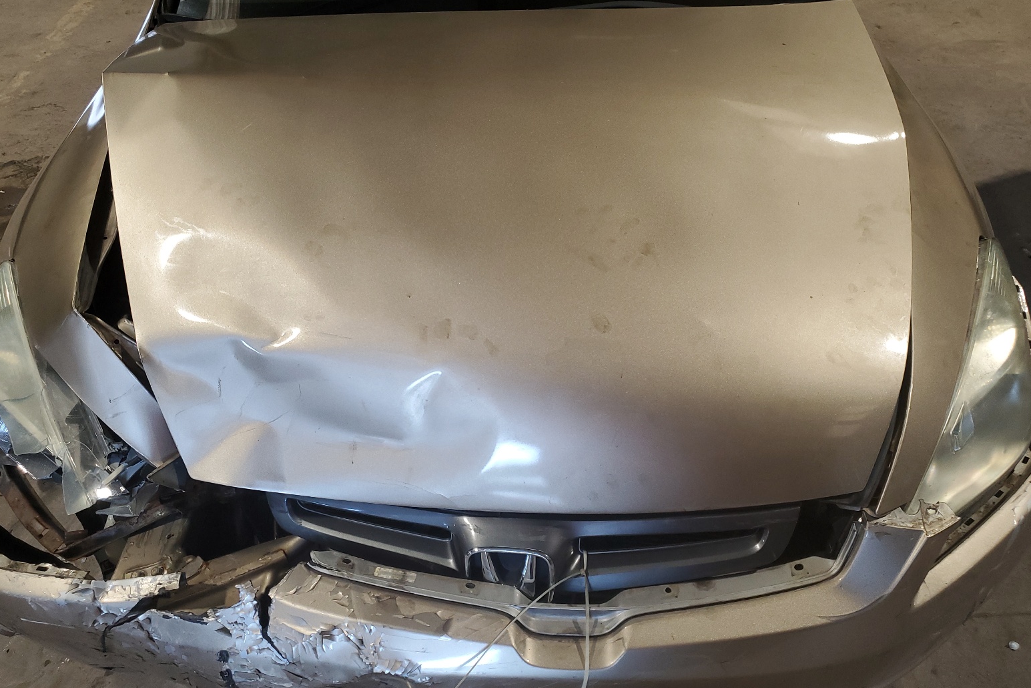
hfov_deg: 65.5
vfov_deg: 46.4
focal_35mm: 28
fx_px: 802
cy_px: 373
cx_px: 513
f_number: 1.5
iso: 80
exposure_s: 1/120
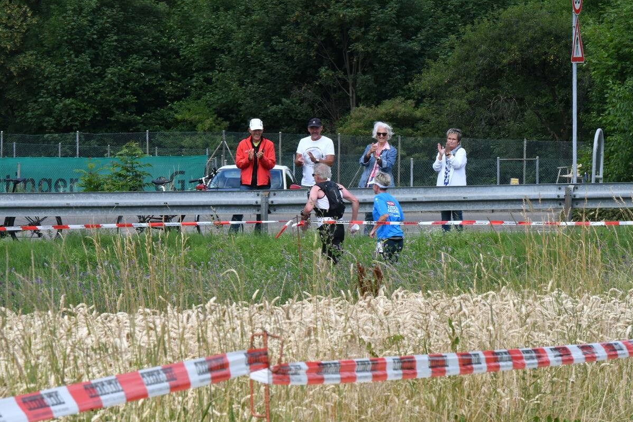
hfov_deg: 6.8
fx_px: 5291
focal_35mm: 301
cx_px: 317
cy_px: 211
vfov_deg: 4.6
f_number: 22
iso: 800
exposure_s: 1/250
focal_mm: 200
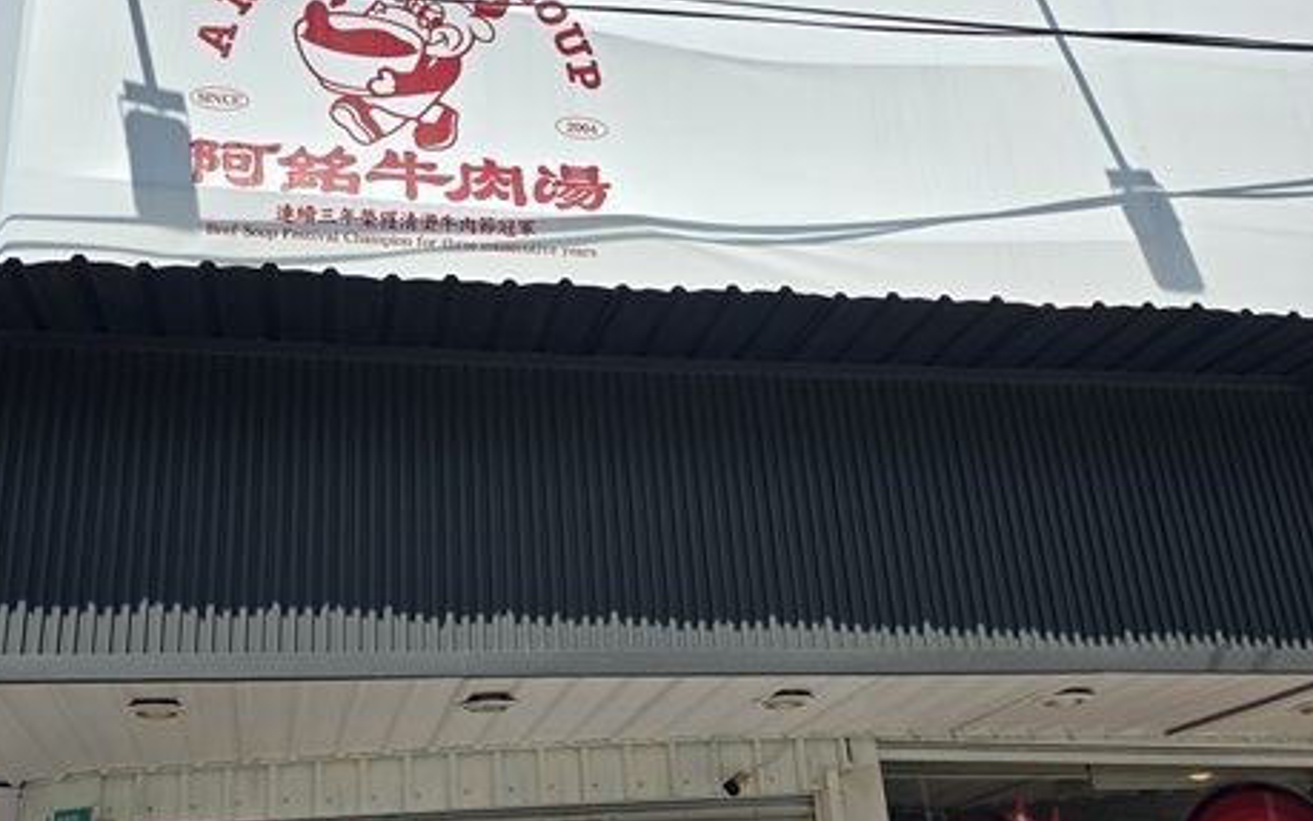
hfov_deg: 56.7
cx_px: 646
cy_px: 578
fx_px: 1217
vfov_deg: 36.7
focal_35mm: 34
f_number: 1.7
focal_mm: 6.3
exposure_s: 1/790
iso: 12
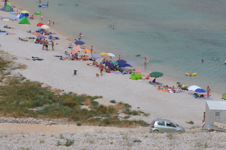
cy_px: 11
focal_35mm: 121
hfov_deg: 16.8
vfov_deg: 11.2
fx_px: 759
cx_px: 193
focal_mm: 38
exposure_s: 1/400
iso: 200
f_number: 10
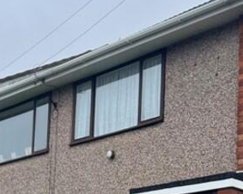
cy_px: 210
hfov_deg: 20.8
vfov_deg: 16.2
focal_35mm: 92
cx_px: 154
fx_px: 661
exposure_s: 1/1135
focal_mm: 5.7
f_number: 1.5
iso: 50
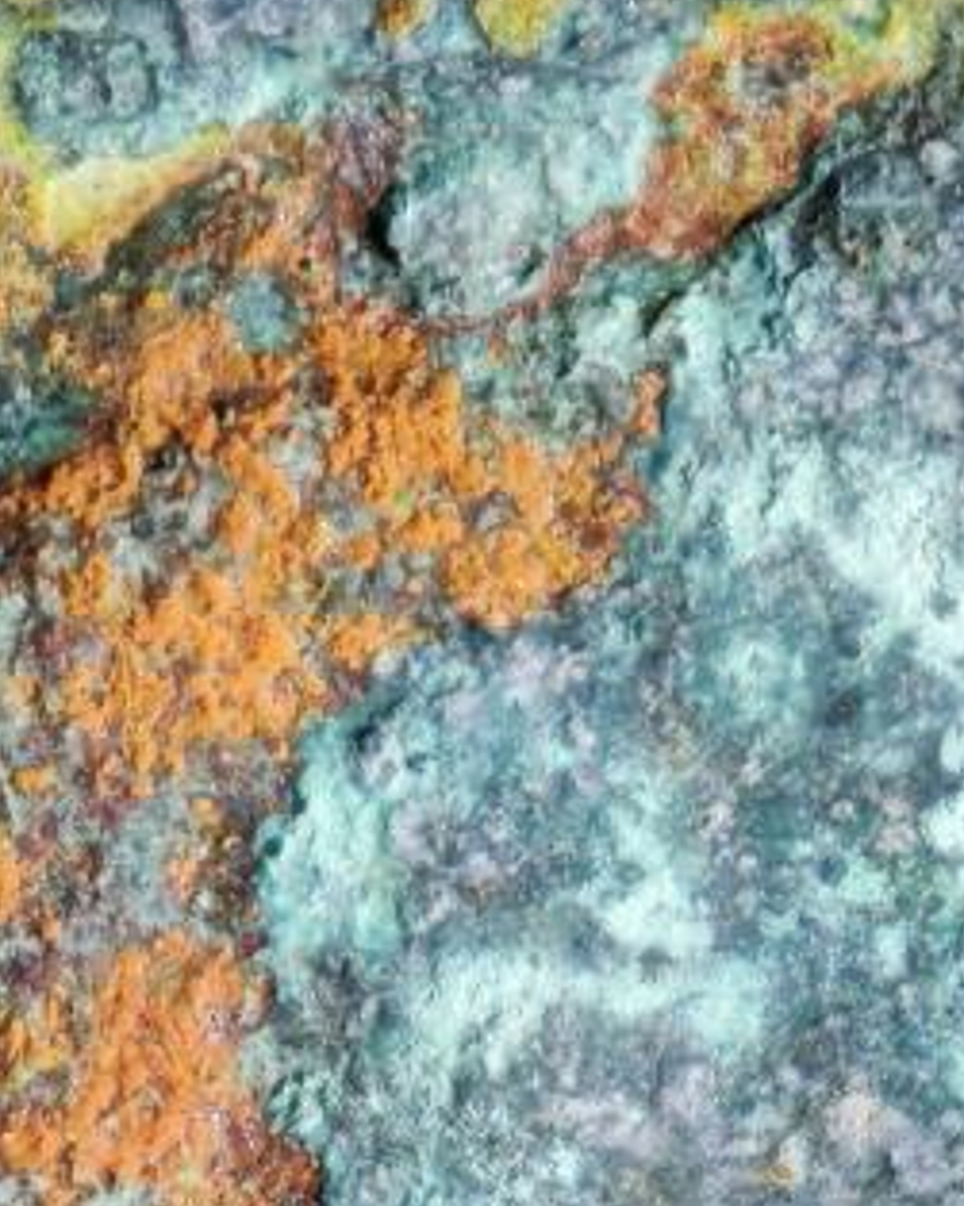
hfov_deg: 2.3
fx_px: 24191
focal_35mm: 678
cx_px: 868
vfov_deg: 2.8
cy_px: 2105
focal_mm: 9
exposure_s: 1/100
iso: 250
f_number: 2
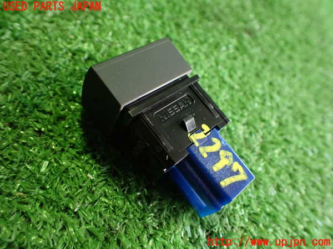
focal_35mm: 30
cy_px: 124
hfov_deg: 60.0
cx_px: 166
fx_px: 289
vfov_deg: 46.8
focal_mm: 5.4
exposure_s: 1/60
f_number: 2.3
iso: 800
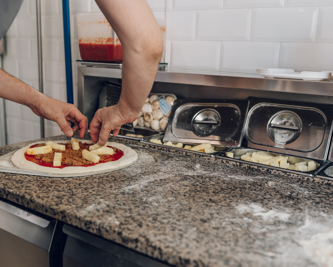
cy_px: 134
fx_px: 394
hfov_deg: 45.8
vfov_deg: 37.3
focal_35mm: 40
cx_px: 166
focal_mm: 35
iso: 250
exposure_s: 1/200
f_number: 3.2
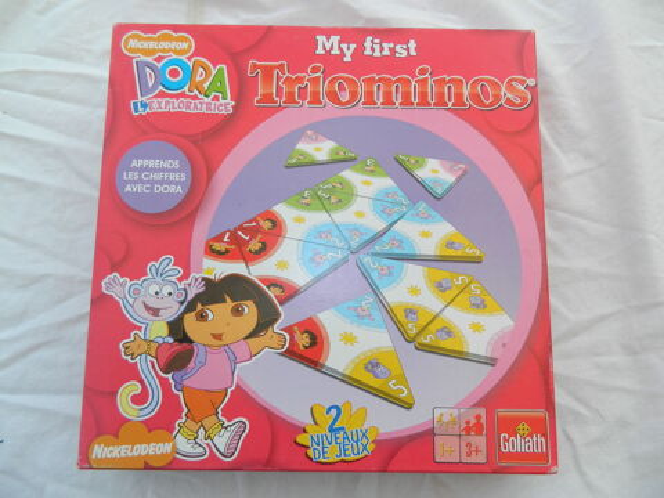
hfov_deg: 69.4
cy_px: 249
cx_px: 332
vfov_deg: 54.9
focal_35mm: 25
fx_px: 480
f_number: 3.1
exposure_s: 1/100
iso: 80
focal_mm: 4.5
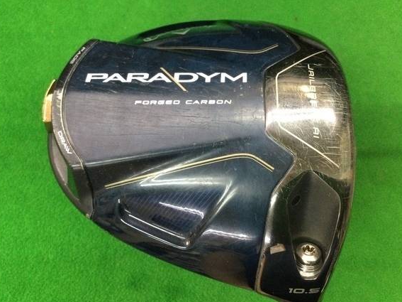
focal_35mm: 35
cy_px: 158
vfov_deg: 40.7
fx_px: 406
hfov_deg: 52.6
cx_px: 206
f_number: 2.4
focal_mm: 3.3
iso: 160
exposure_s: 1/30
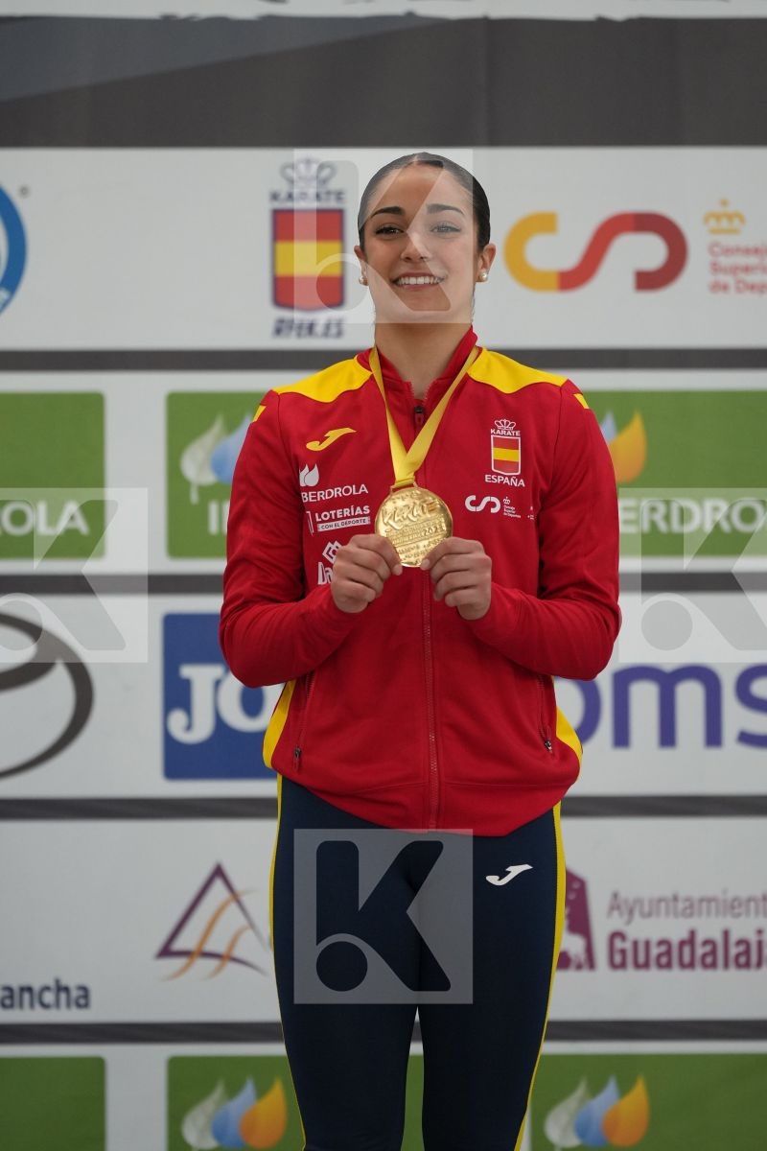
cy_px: 576
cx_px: 384
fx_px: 9587
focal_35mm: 300
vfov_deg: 6.9
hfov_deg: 4.6
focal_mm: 200
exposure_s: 1/500
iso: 1600
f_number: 2.8
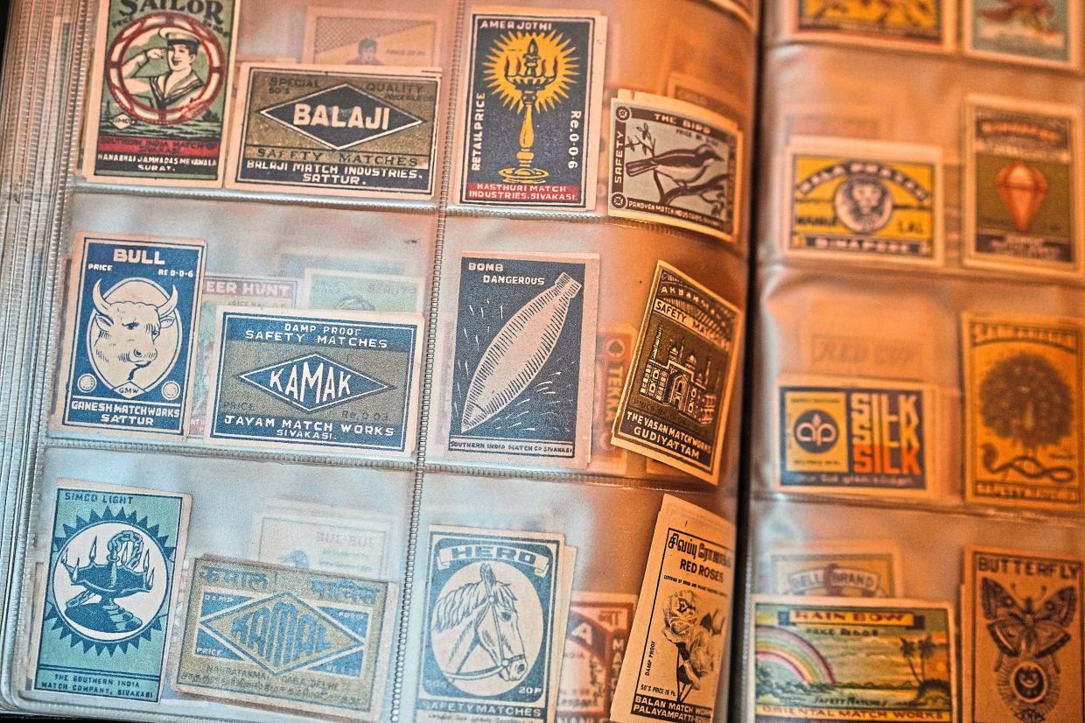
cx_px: 542
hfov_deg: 54.4
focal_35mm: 35
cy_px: 362
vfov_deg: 37.8
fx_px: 1055
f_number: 2.5
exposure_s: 1/320
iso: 2500
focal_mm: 35
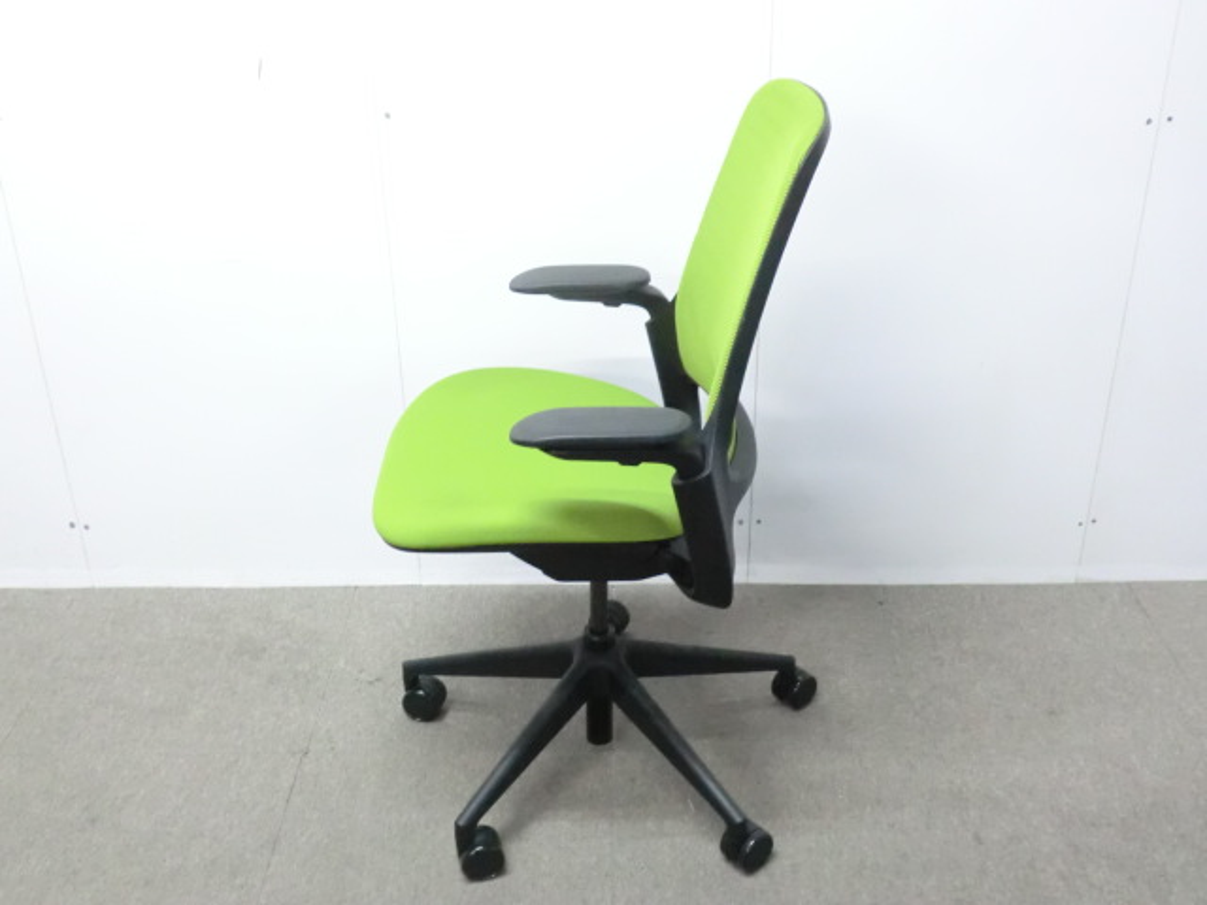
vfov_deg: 37.7
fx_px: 1325
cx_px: 604
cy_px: 452
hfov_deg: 49.0
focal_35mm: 38
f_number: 3.9
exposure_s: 1/25
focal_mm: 6.9
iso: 800
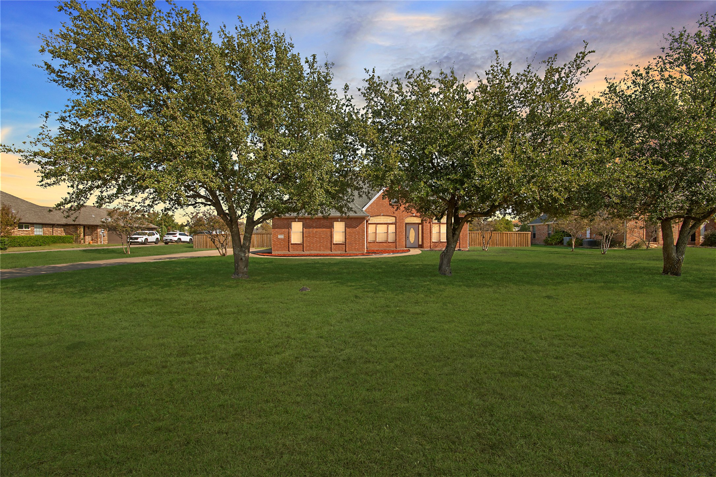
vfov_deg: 77.3
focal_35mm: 15
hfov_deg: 100.4
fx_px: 298
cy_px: 238
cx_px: 358
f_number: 11
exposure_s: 1/125
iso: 100
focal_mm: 10
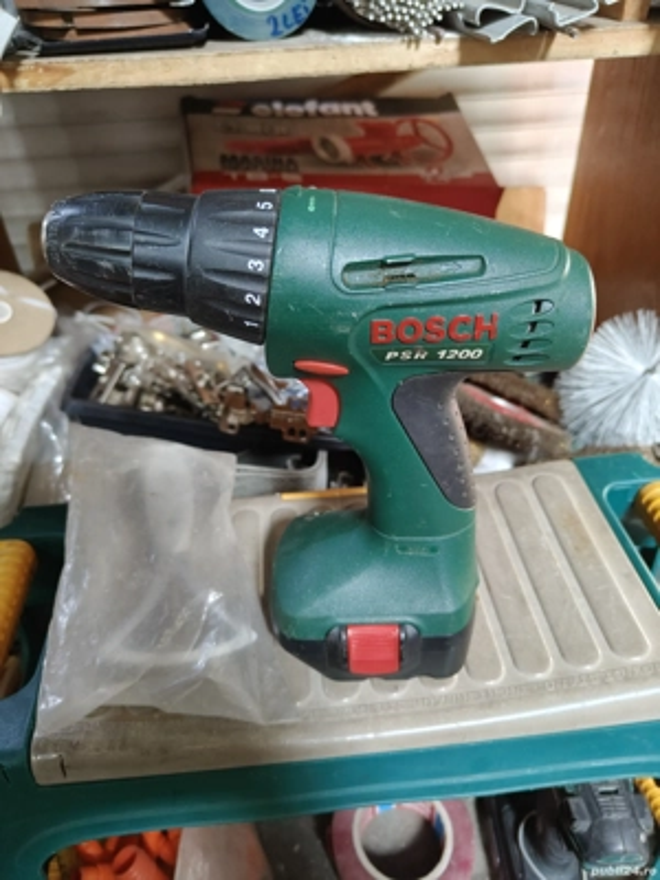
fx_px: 610
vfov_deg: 71.6
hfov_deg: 56.8
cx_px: 330
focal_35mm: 24
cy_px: 440
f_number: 1.8
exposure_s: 1/50
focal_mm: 5.59
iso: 500
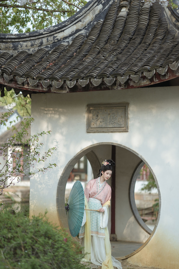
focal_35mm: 85
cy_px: 134
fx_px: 634
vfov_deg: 23.9
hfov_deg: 16.1
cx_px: 90
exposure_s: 1/1600
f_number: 1.4
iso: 125
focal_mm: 85
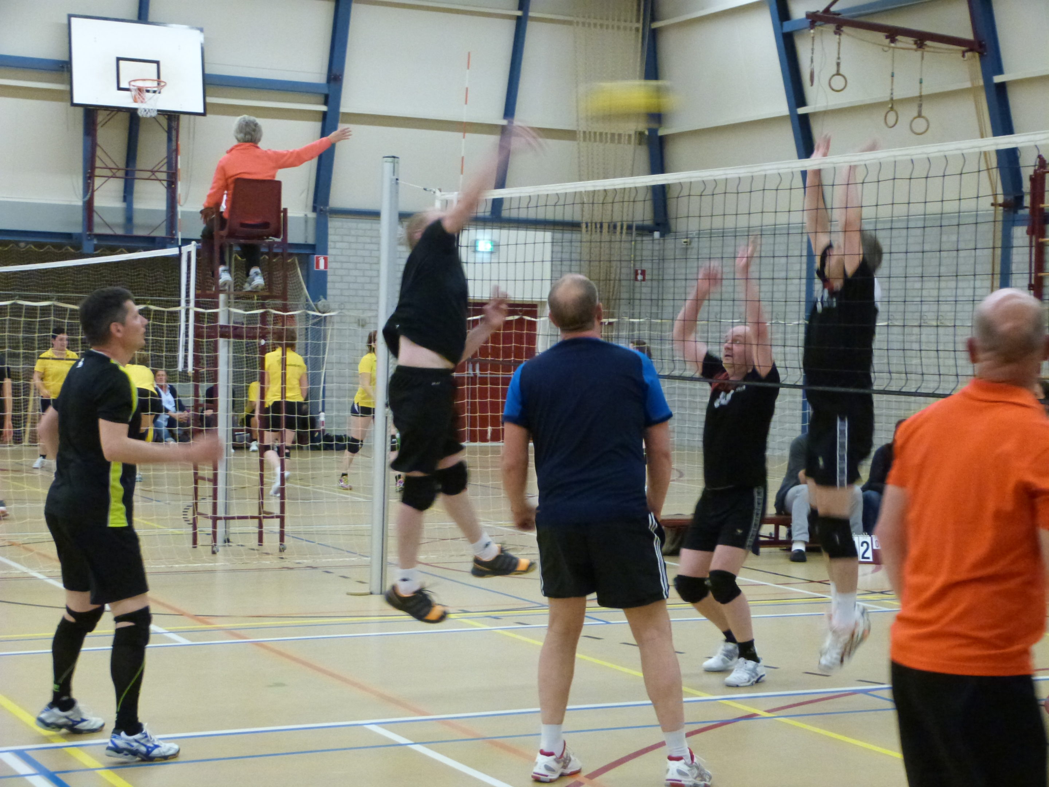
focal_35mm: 68
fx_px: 2061
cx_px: 524
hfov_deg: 28.6
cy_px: 394
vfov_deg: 21.6
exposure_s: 1/50
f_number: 3.3
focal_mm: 12.1
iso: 800
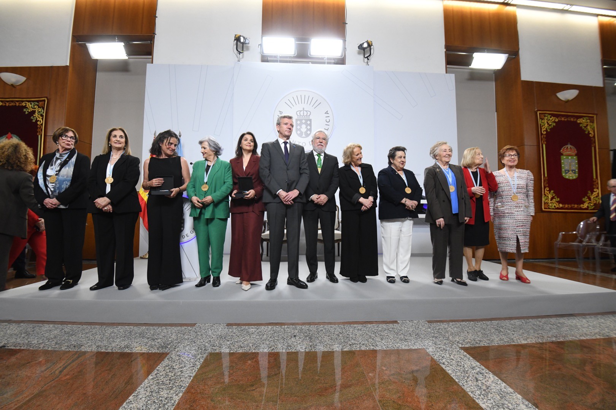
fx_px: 274
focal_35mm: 16
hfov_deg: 96.7
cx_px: 308
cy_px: 205
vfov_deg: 73.7
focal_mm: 16
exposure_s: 1/125
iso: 2500
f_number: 6.3
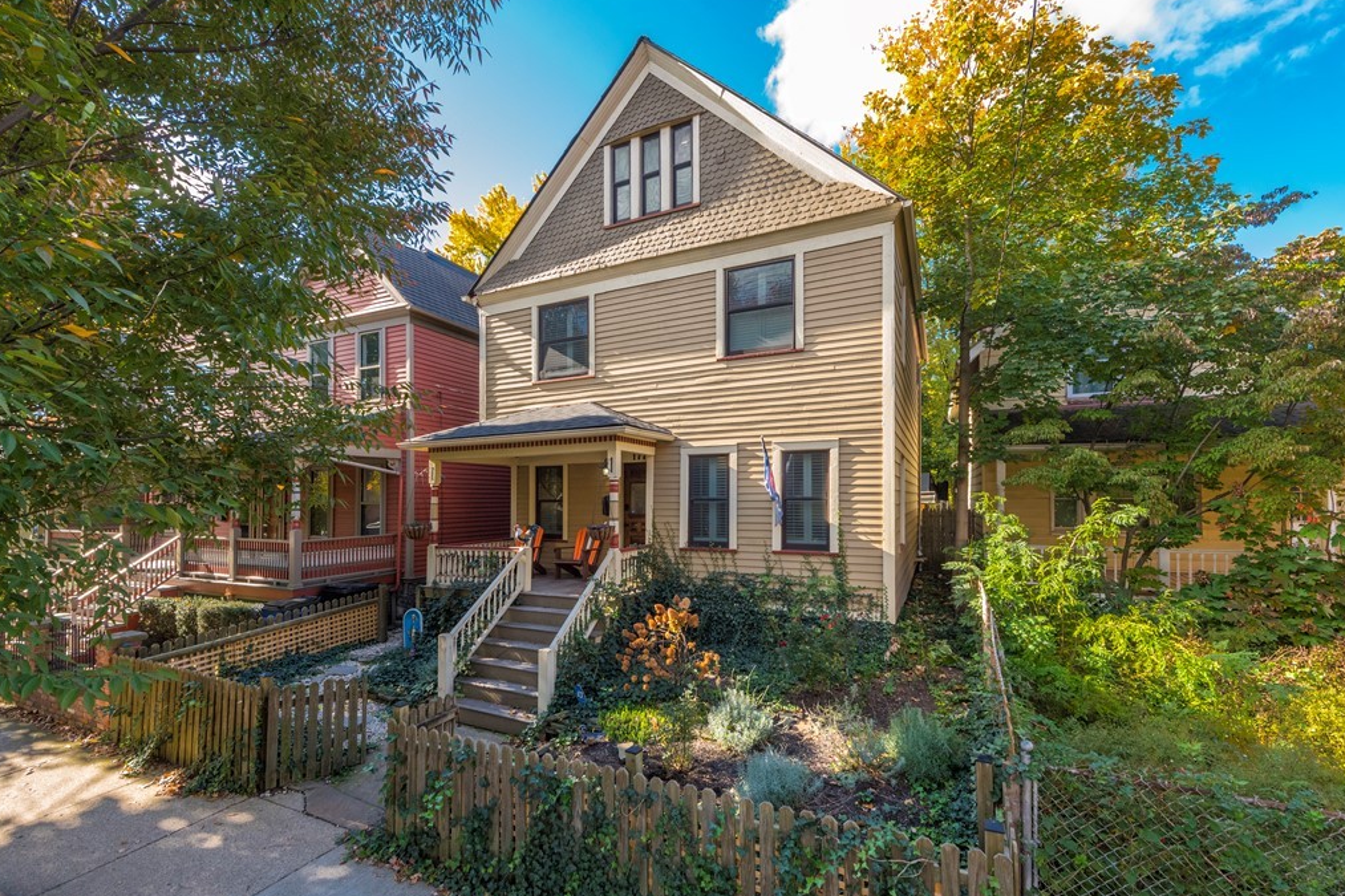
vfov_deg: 77.3
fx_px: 560
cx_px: 657
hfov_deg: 100.4
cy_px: 461
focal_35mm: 15
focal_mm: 14
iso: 1000
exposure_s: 1/200
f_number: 9
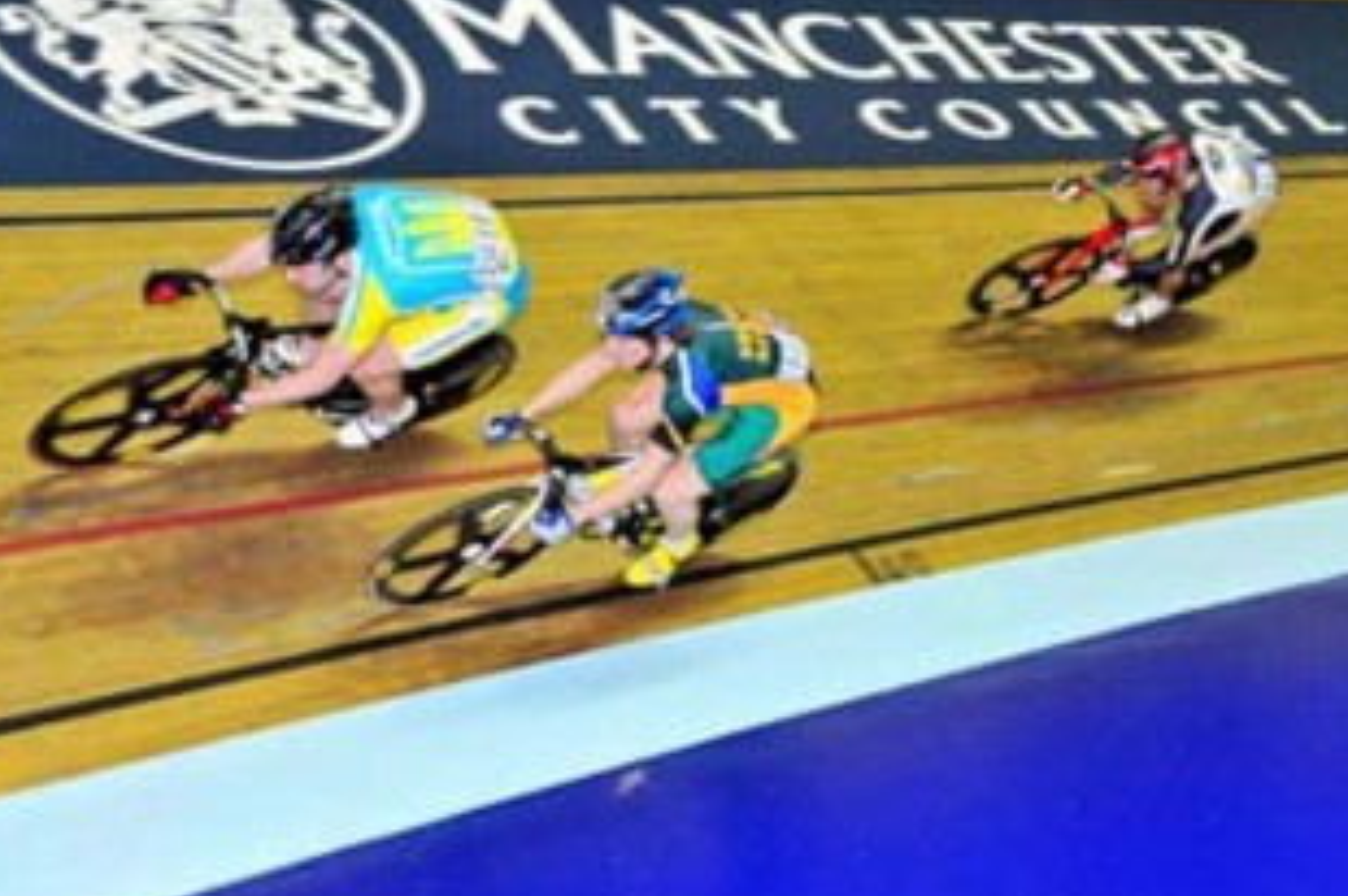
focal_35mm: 61
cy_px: 359
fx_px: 2282
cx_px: 918
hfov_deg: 32.6
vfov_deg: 22.2
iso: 1600
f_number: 5.6
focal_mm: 28
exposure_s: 1/250
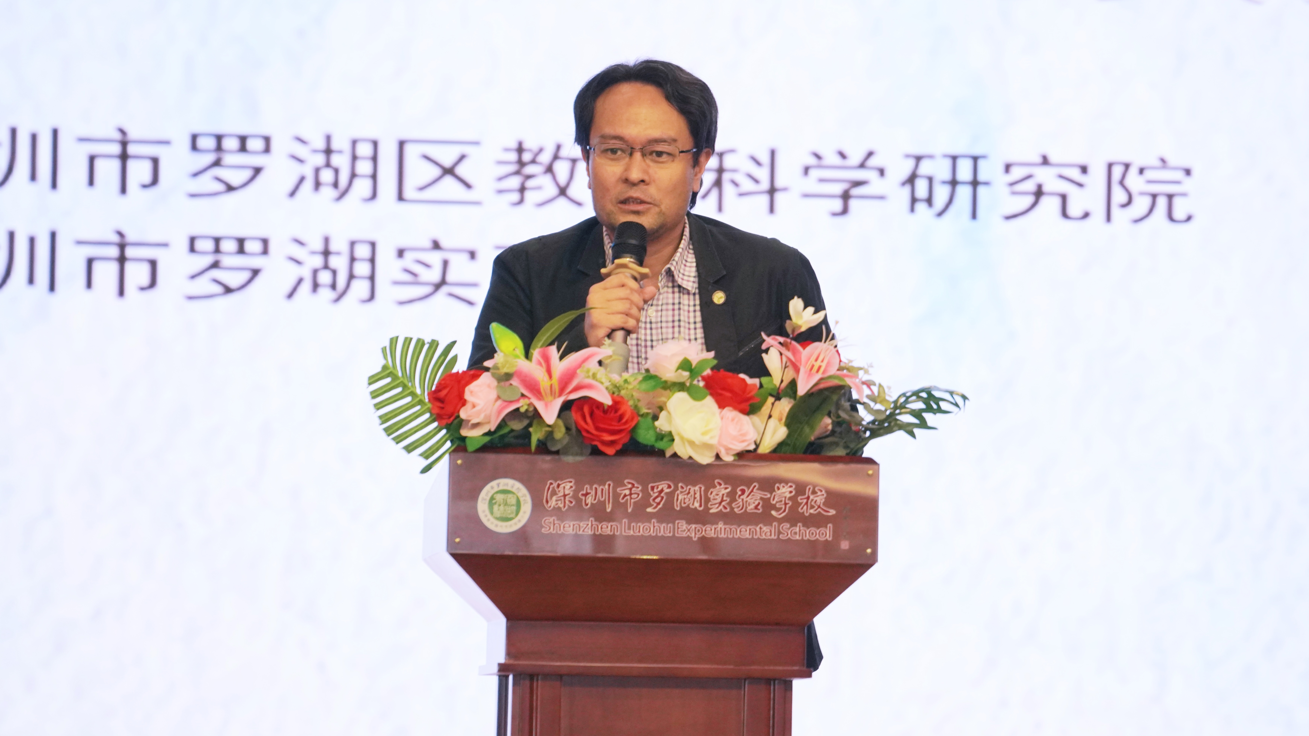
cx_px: 746
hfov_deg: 9.0
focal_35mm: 240
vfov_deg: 5.1
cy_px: 358
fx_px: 8330
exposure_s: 1/200
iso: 2000
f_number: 5.6
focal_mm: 200
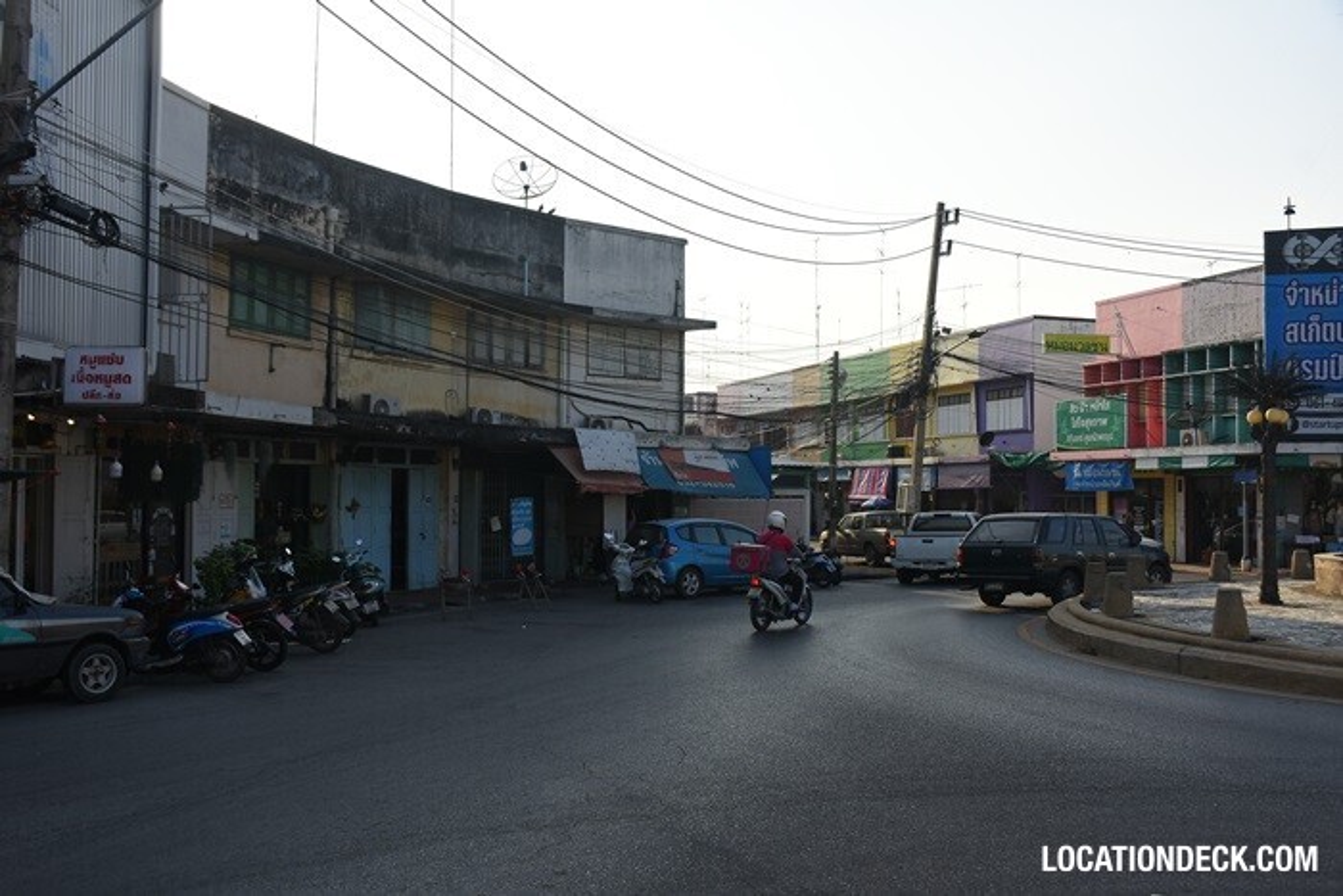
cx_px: 672
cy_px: 448
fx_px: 1343
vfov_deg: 36.9
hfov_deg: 53.1
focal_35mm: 36
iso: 100
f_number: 6.3
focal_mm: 24
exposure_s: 1/400
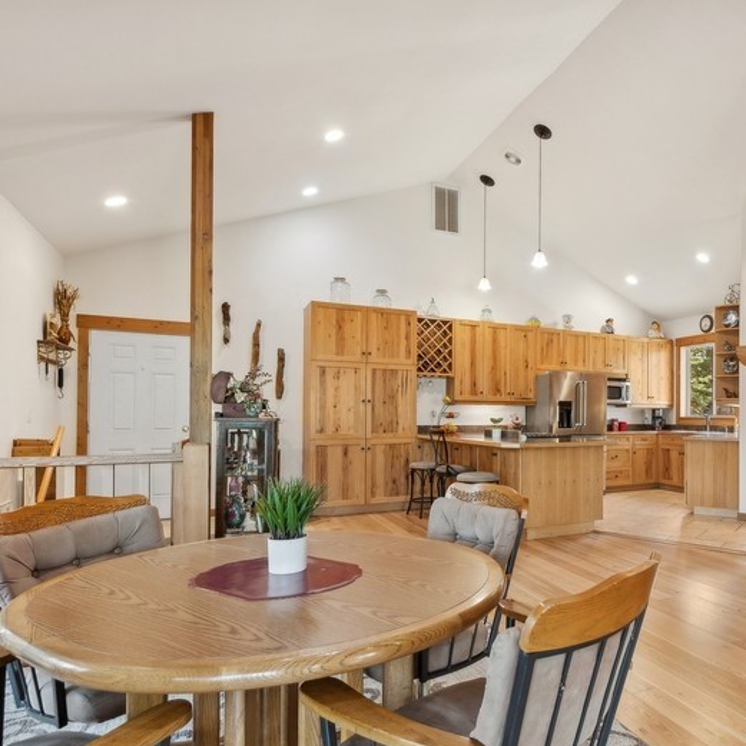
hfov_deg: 66.2
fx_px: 536
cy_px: 402
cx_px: 541
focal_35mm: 22
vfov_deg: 69.5
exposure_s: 1/8
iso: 200
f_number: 6.3
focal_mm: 10
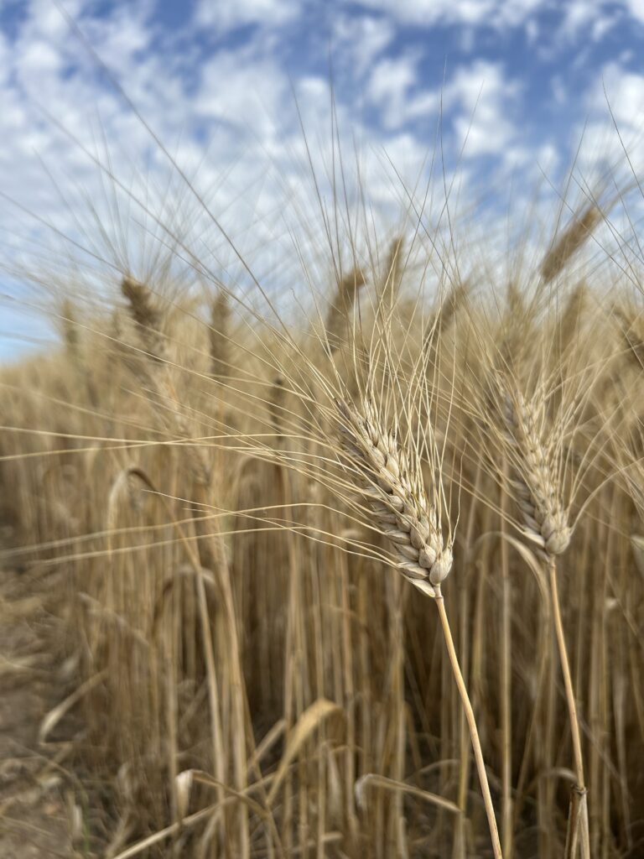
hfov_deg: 53.1
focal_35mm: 26
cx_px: 322
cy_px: 430
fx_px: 645
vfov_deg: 67.3
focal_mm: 5.7
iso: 50
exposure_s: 1/4115
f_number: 1.5
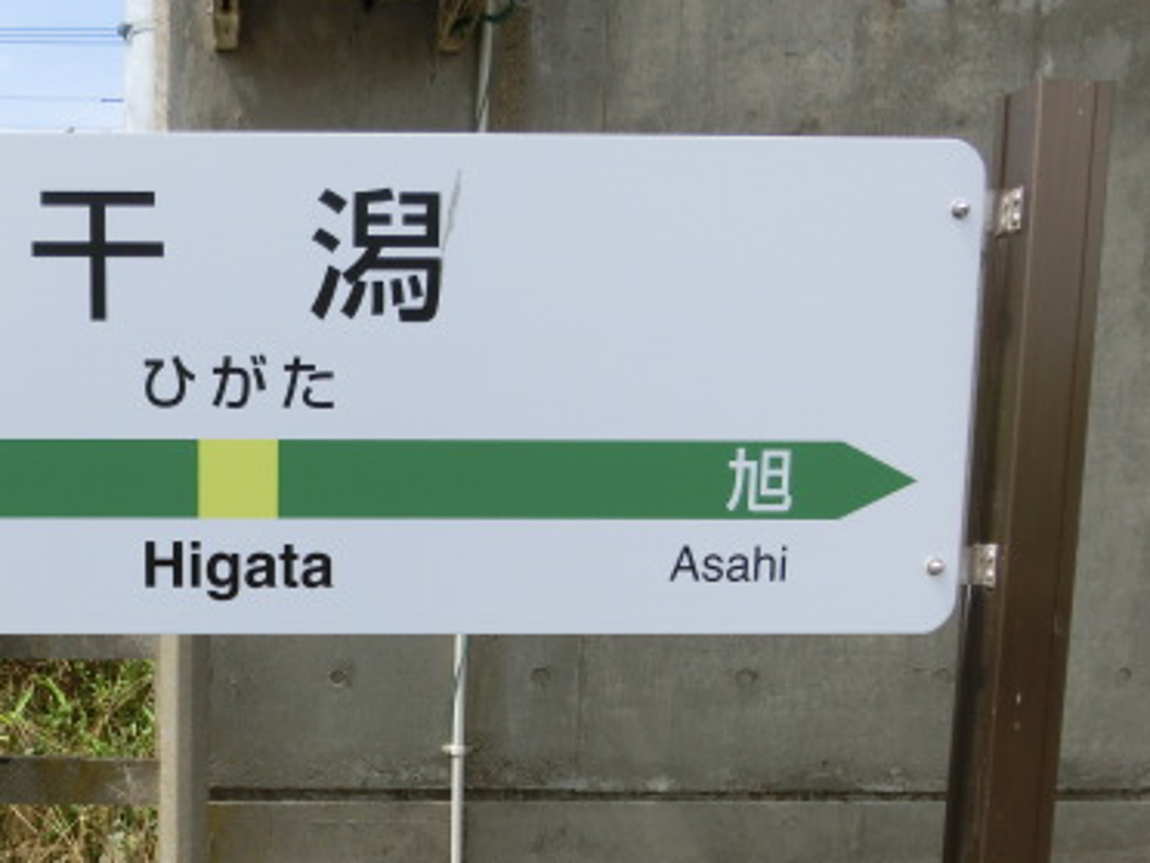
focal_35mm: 43
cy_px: 659
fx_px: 1429
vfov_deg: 32.9
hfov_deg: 41.9
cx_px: 229
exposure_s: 1/800
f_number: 3.5
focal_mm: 4.5
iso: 80
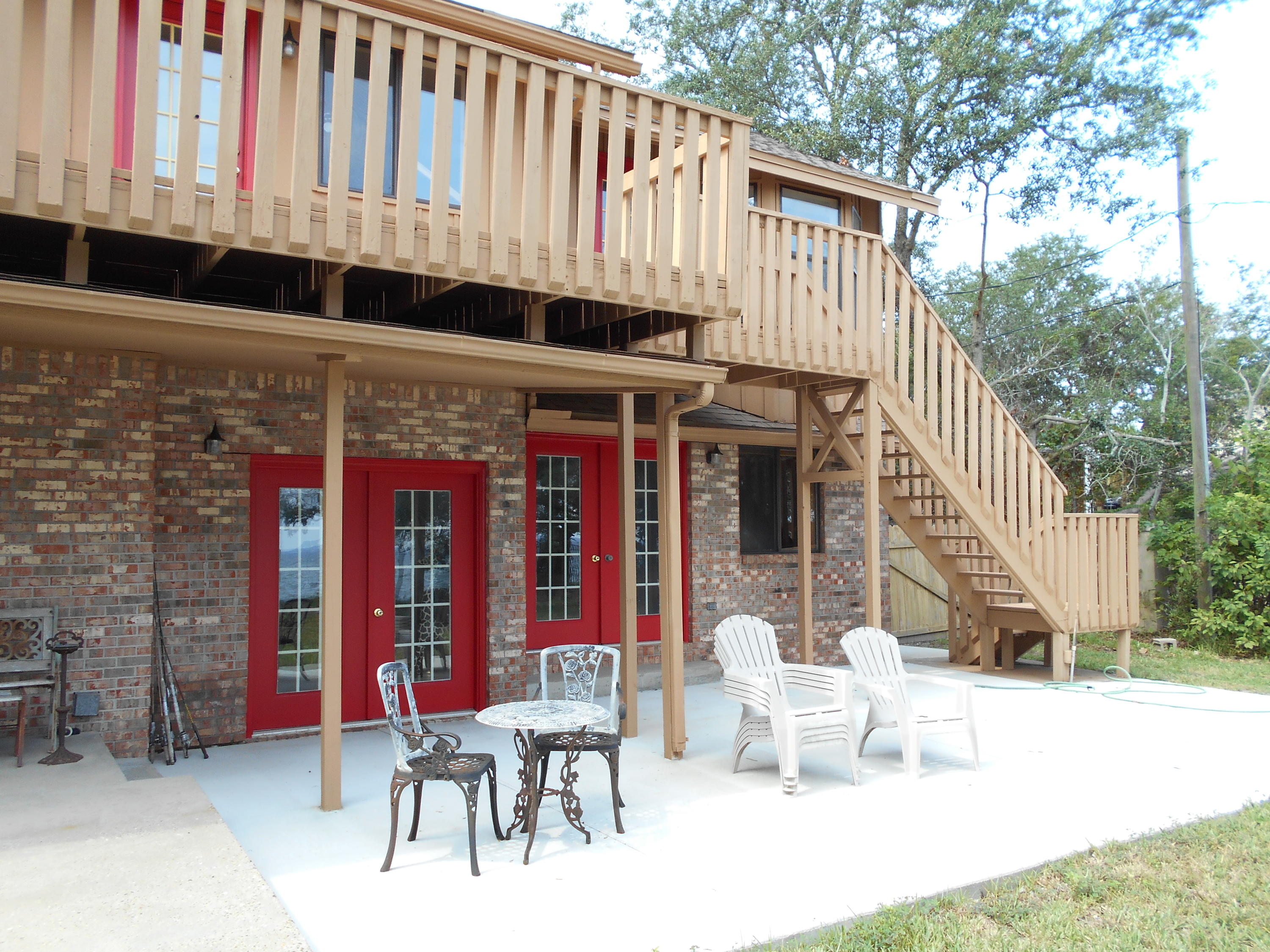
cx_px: 635
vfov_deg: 53.1
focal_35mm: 26
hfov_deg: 67.3
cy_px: 476
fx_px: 954
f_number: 3.2
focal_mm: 4.6
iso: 80
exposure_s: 1/160
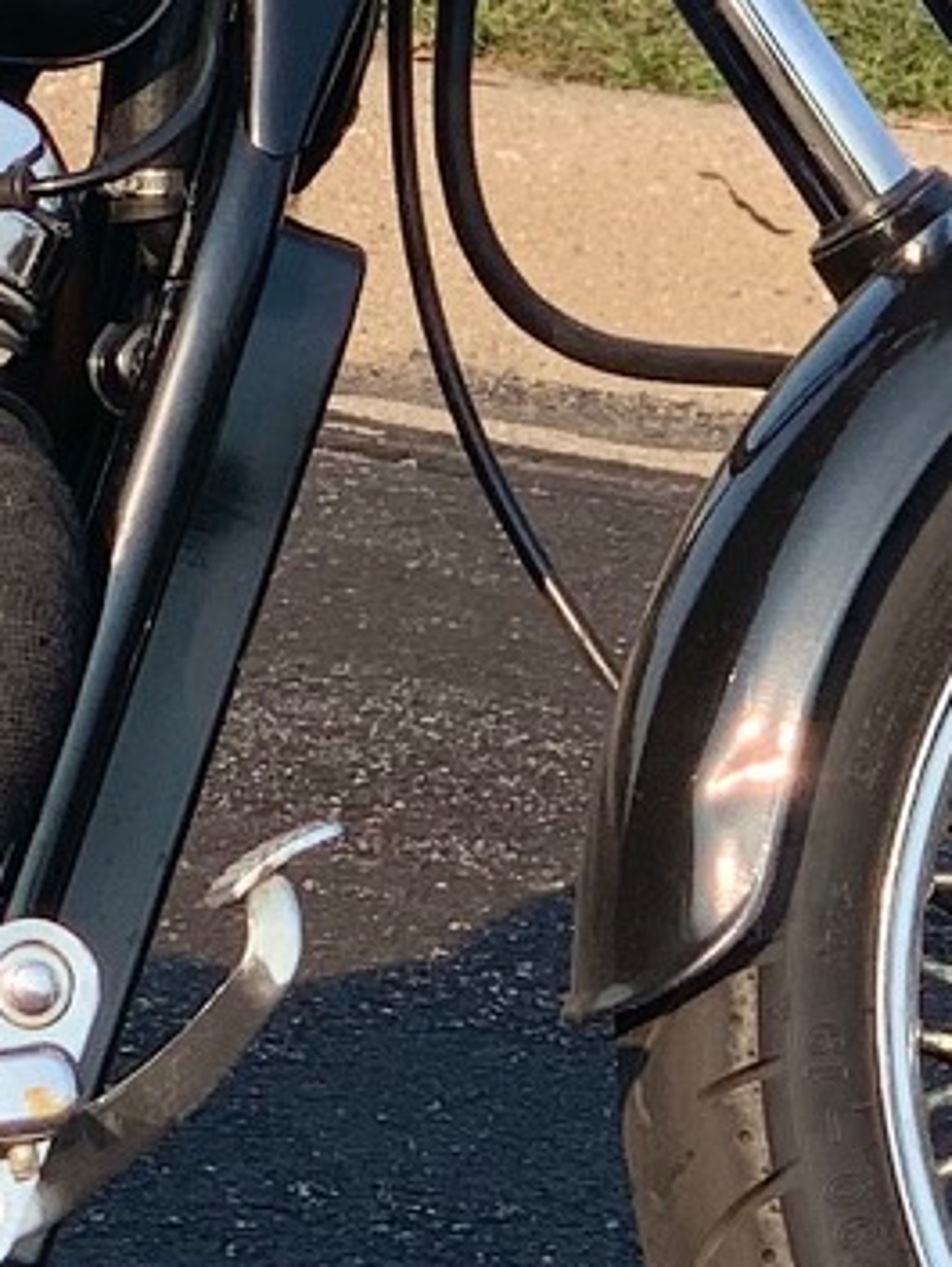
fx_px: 10884
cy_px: 470
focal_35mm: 297
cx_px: -711
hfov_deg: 4.9
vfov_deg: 6.7
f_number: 2.4
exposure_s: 1/363
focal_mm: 6
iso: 16
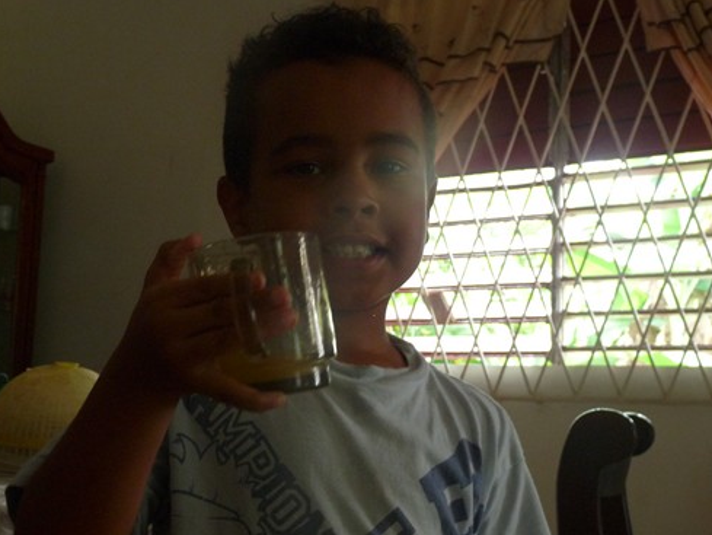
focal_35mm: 51
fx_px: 1049
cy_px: 302
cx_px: 319
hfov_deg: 37.4
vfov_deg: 28.5
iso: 250
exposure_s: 1/30
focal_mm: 6.9
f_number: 3
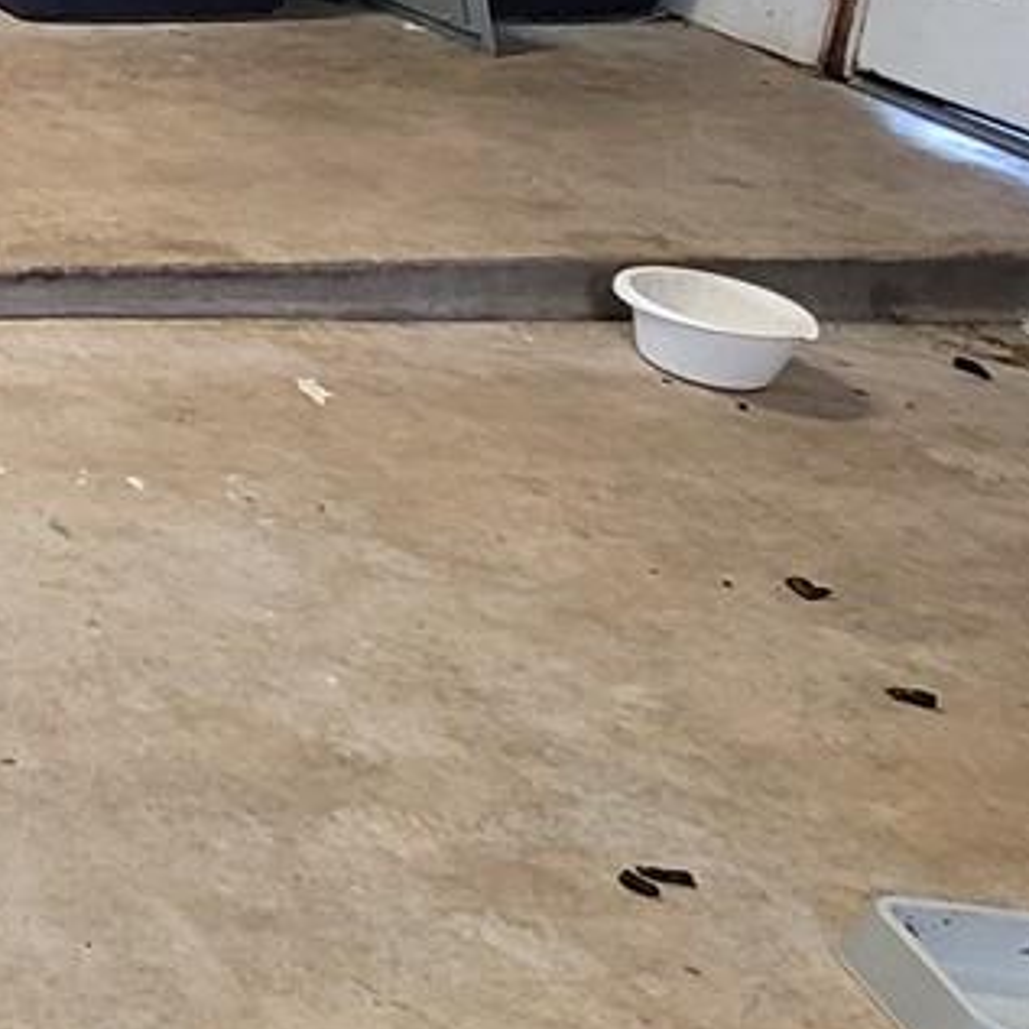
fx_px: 1951
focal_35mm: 58
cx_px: -818
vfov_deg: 27.1
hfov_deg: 20.7
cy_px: -97
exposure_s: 1/30
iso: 320
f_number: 2.2
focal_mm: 2.2
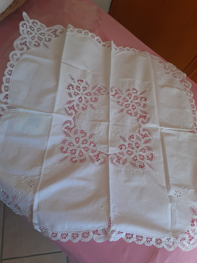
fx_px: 205
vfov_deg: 65.3
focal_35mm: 27
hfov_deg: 51.4
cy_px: 132
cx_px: 98
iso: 50
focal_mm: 3.6
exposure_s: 1/50
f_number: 1.9
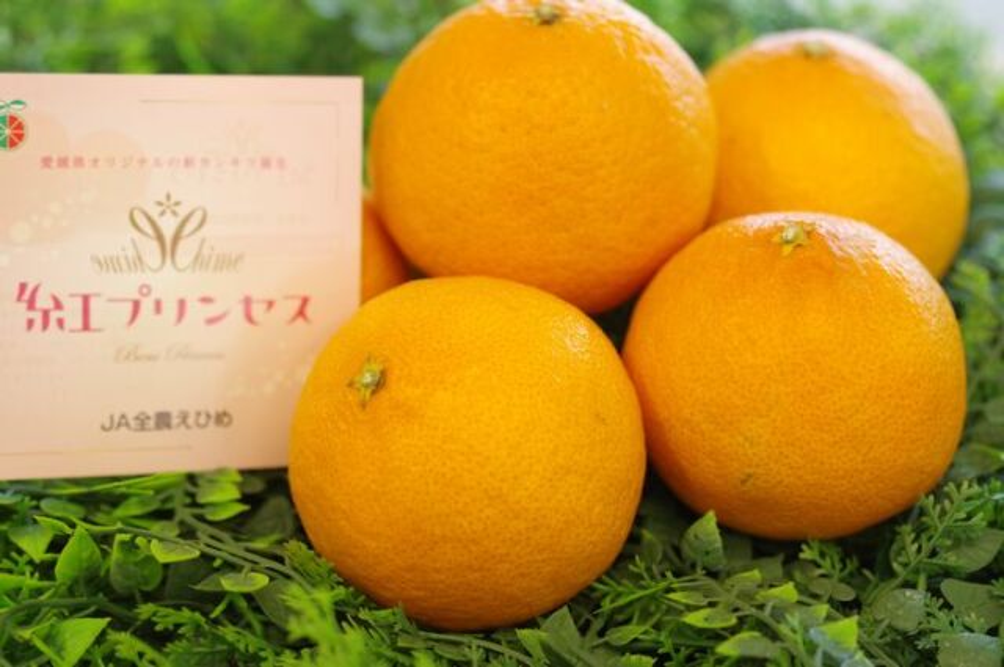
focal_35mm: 75
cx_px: 502
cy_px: 334
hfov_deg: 27.0
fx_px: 2089
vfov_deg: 18.1
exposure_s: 1/100
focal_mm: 50
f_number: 4
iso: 800
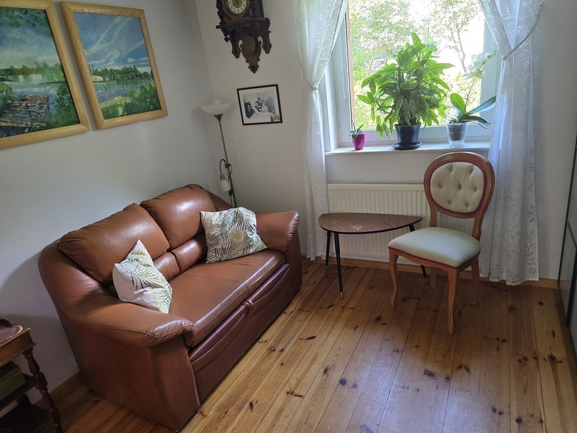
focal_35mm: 23
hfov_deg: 73.9
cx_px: 288
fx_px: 383
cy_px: 216
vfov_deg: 58.9
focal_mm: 6.3
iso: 250
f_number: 1.7
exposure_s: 1/100
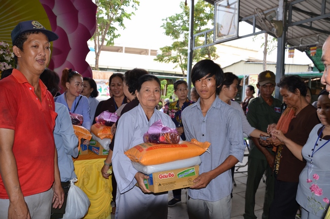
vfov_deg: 47.8
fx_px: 247
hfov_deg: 67.5
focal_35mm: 27
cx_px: 165
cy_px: 110
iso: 640
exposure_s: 1/60
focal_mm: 18
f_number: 4.5
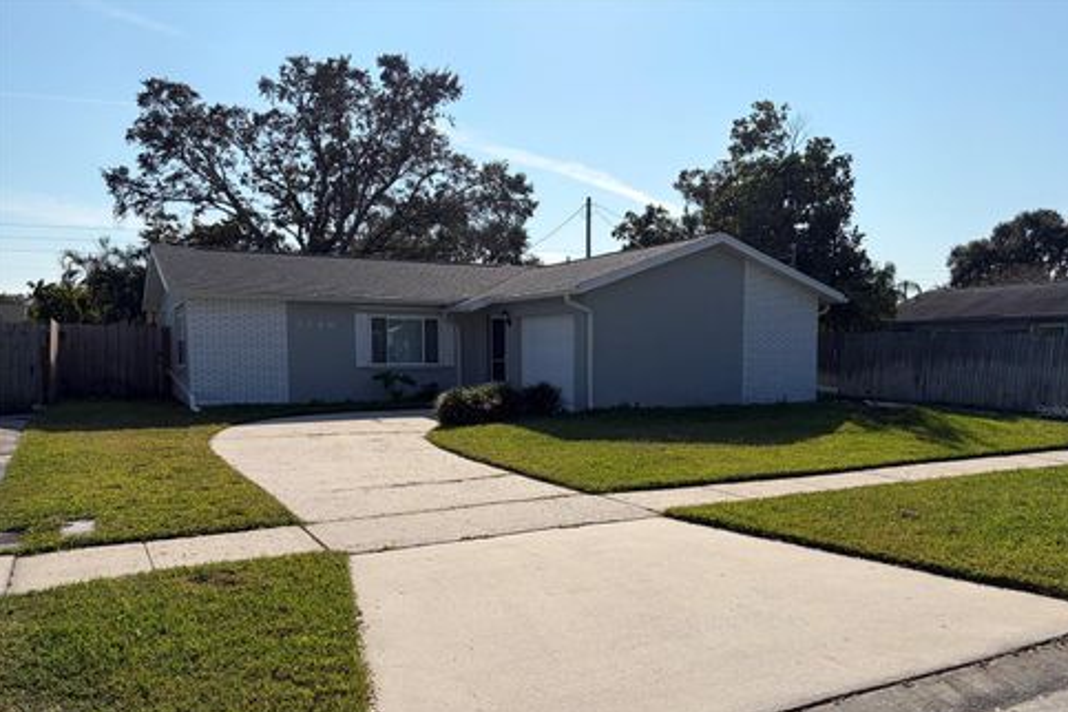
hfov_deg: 65.5
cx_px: 548
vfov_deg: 46.3
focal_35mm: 28
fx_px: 831
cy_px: 410
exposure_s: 1/7813
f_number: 1.6
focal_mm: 5.96
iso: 50
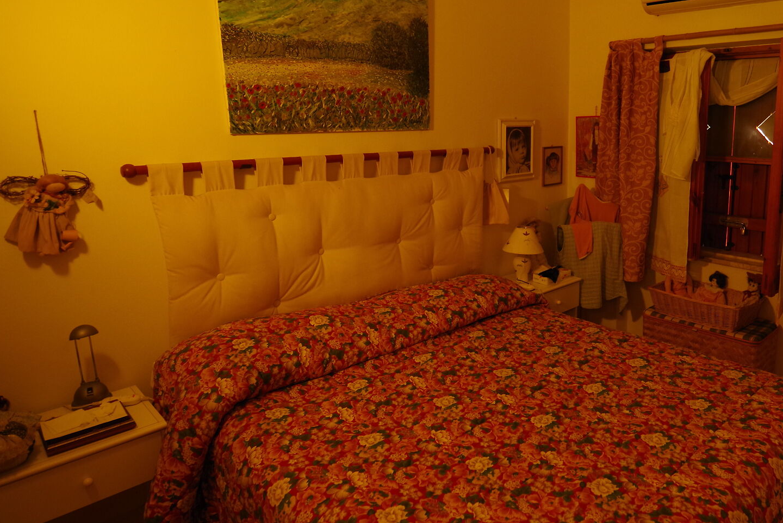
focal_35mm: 25
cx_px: 518
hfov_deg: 69.6
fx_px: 544
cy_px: 212
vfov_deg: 51.0
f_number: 2.8
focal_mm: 15
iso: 800
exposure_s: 1/60
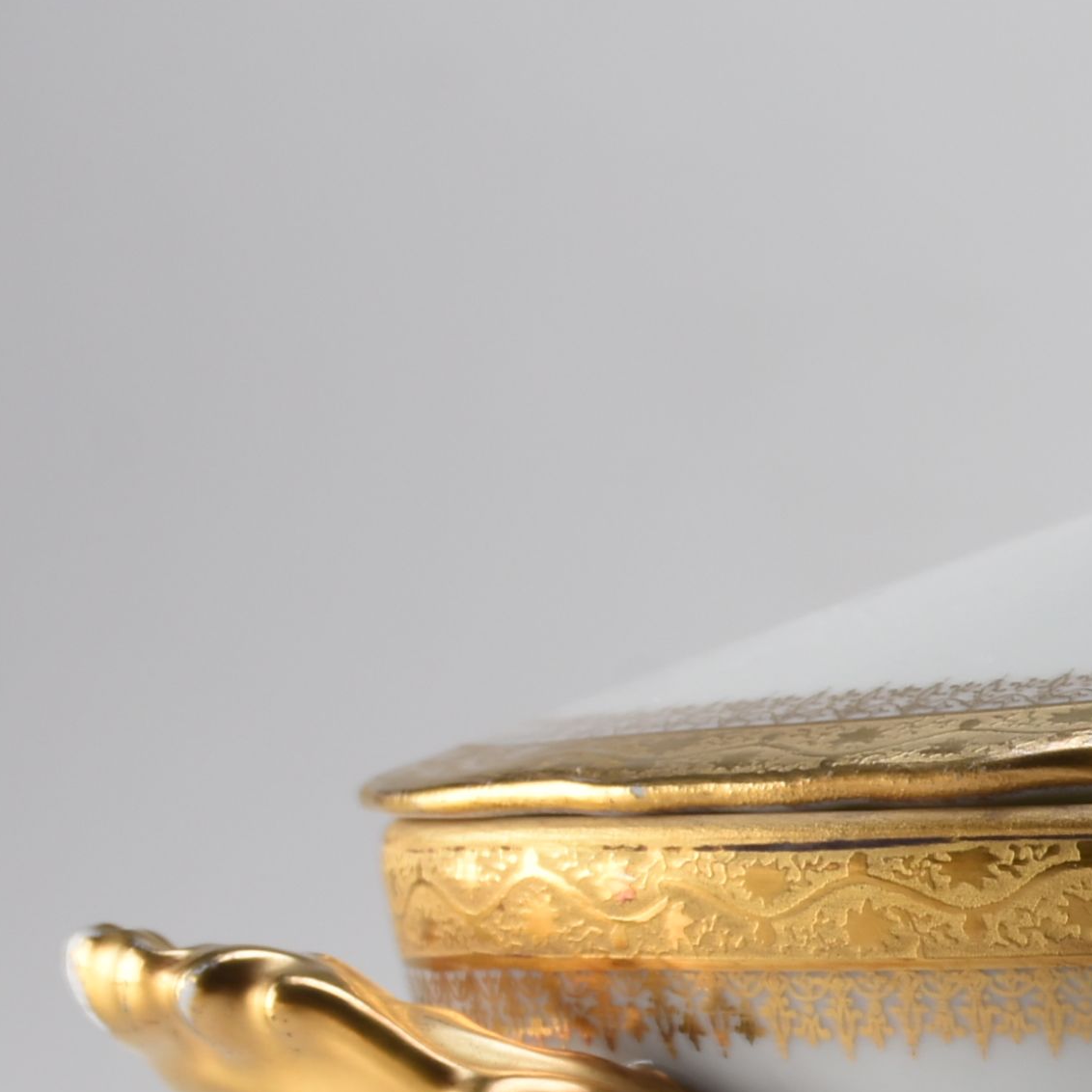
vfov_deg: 7.2
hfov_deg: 7.0
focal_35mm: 243
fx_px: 8673
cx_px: 1869
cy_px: 901
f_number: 10
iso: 100
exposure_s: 1/100
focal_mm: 48
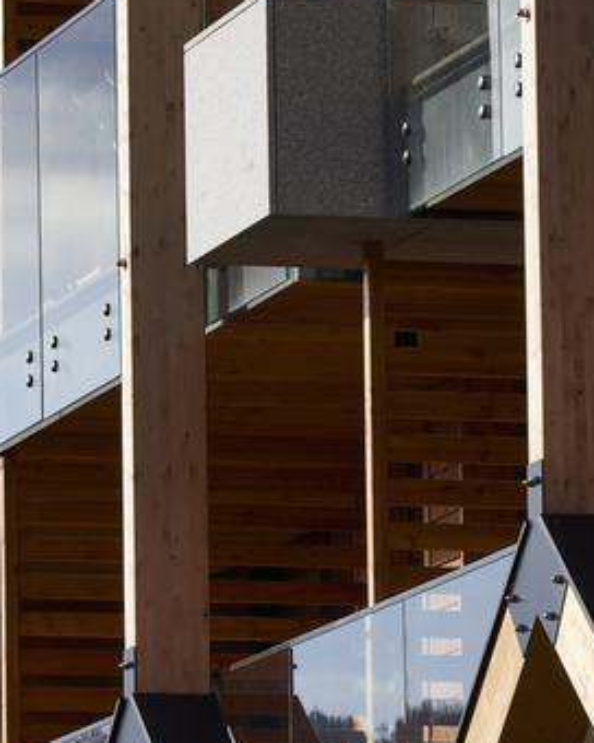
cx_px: 126
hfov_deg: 4.1
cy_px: 715
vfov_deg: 5.2
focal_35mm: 373
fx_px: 8197
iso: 100
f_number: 11
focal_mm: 135
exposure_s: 1/160
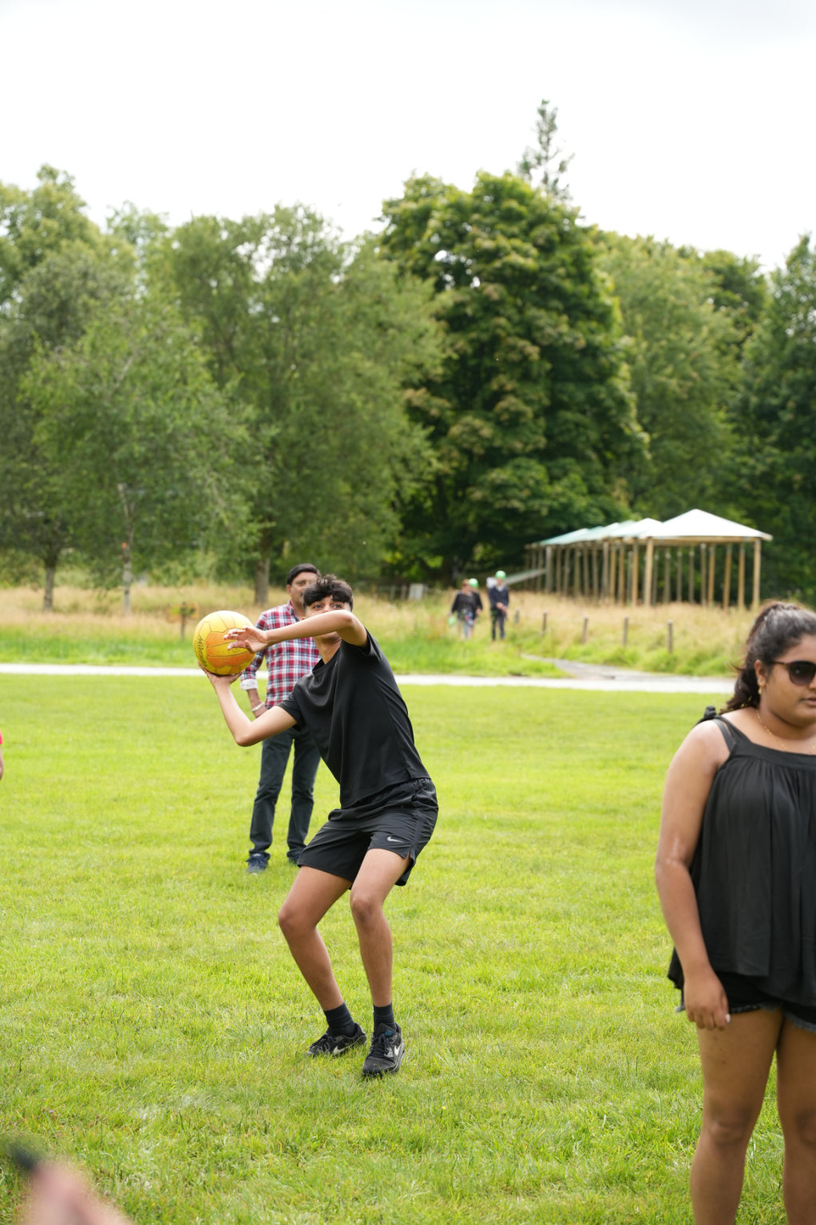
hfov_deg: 19.5
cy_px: 612
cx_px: 408
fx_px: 2380
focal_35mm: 70
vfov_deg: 28.8
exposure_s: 1/800
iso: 400
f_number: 3.5
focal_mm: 70
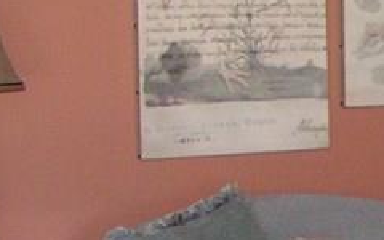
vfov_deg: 7.6
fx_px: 1800
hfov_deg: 11.5
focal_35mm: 172
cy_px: 147
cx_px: 622
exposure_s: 1/40
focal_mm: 5.8
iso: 200
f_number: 2.8
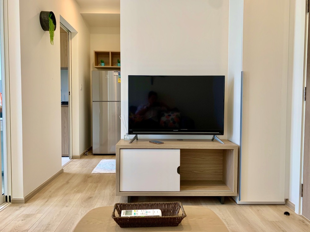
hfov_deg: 67.3
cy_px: 116
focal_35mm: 26
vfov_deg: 53.1
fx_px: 233
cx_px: 155
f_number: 1.8
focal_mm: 4.25
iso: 100
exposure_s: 1/90
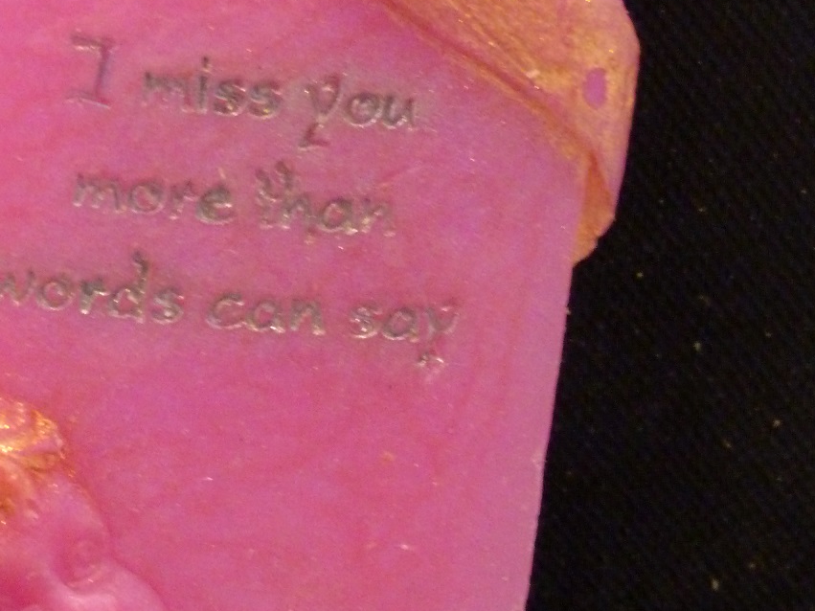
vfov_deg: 11.4
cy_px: 415
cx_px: 268
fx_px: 3060
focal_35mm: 130
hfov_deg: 15.1
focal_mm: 11.6
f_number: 3.3
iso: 800
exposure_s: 1/8
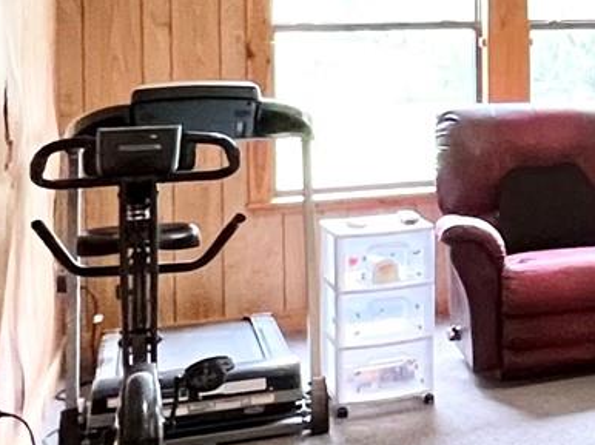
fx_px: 1185
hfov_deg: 20.7
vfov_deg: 20.7
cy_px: 18
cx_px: 1042
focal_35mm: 69
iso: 400
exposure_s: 1/60
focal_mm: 1.57
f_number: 1.8
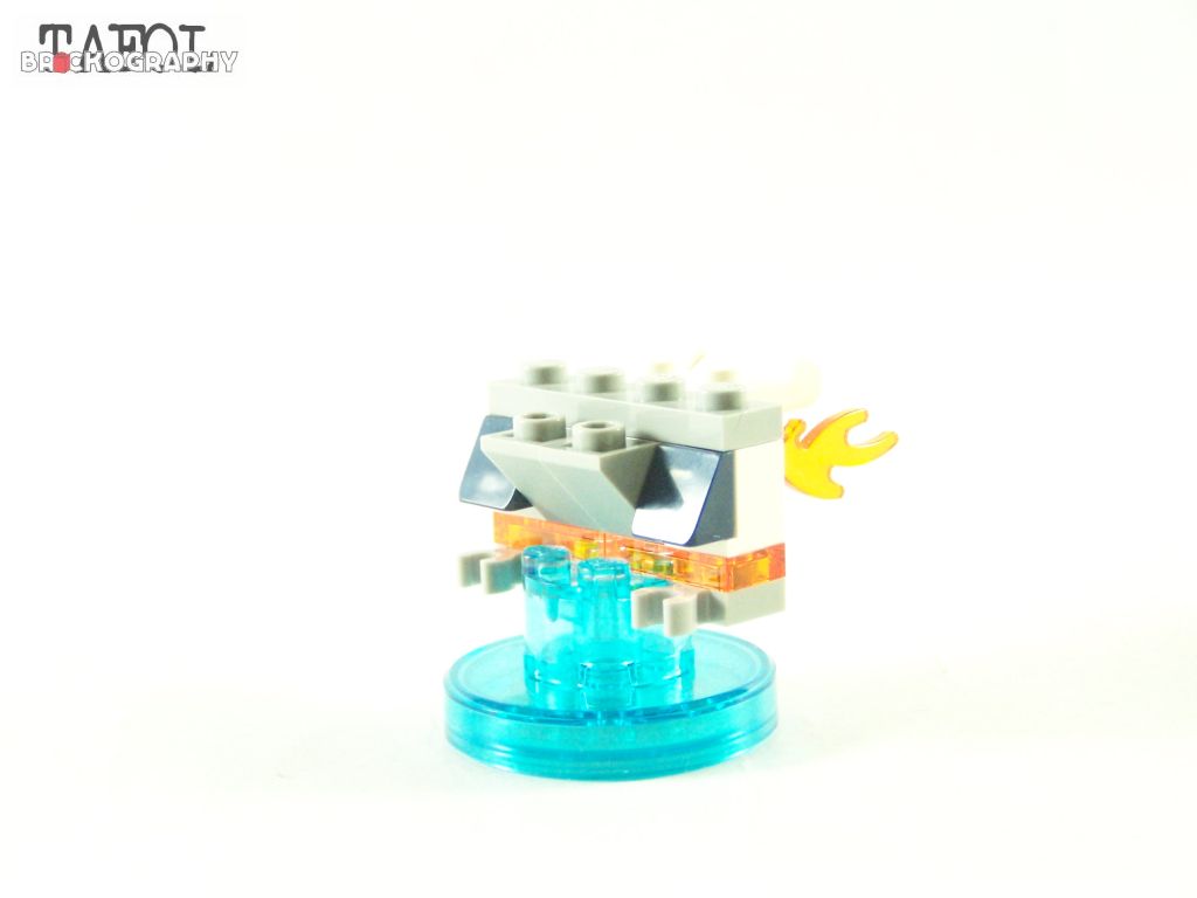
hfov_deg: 26.0
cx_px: 598
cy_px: 449
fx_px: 2593
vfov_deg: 19.6
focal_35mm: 75
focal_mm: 12.4
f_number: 3.2
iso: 400
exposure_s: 1/60
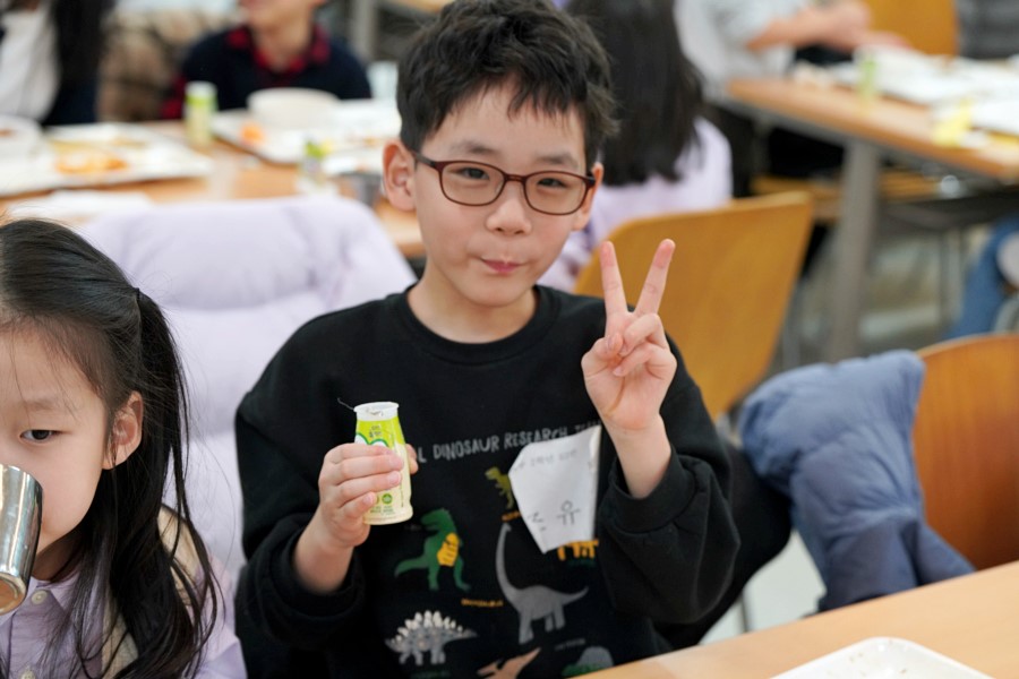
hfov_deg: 28.8
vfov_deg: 19.5
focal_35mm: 70
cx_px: 510
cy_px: 340
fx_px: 1981
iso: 1600
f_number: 4
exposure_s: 1/160
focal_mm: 70
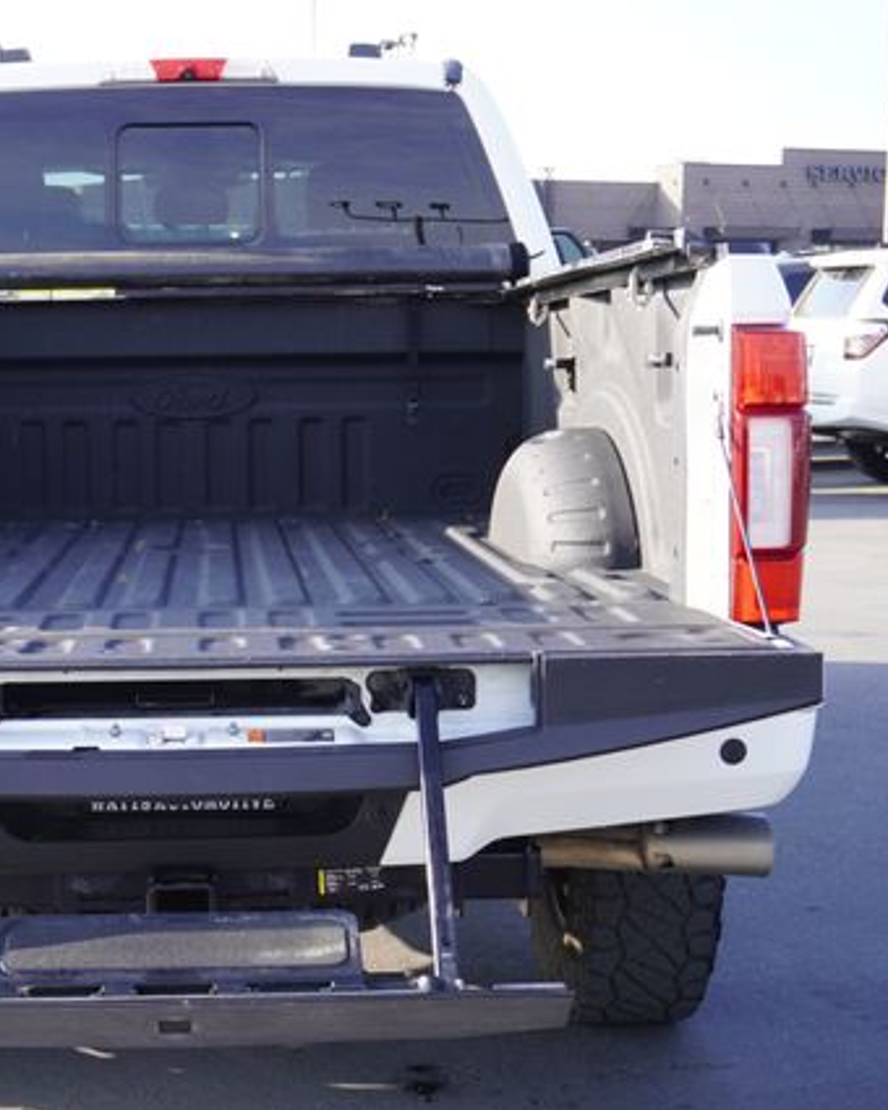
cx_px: 188
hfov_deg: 22.9
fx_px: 2159
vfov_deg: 28.8
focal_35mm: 66
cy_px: 556
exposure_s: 1/80
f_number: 6.3
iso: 100
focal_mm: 31
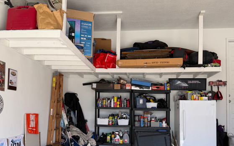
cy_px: 100
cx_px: 114
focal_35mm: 35
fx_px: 223
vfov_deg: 35.8
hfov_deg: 55.3
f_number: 1.78
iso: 80
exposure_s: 1/491
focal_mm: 6.76
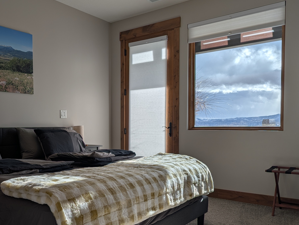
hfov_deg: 54.4
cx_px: 104
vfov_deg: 42.7
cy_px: 142
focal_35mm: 33
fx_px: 285
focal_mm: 6.9
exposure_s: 1/8772
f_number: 1.68
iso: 23
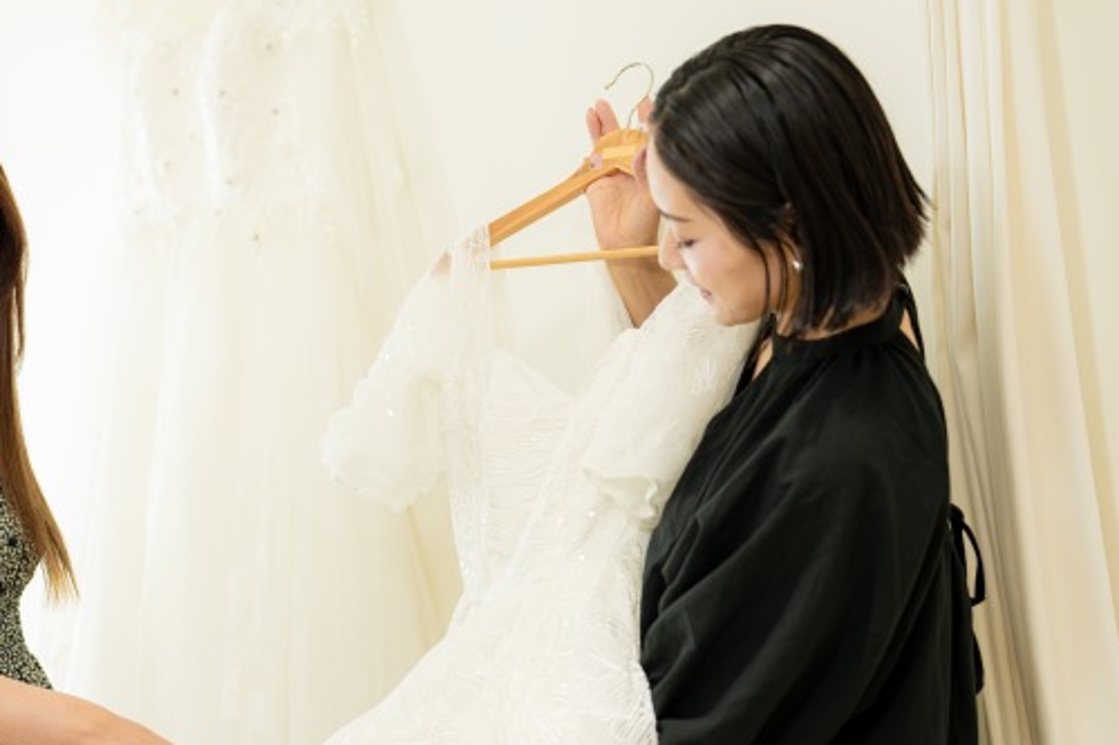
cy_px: 419
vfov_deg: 17.0
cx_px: 282
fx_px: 2486
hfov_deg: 25.1
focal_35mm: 80
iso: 200
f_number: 2.2
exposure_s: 1/100
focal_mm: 50
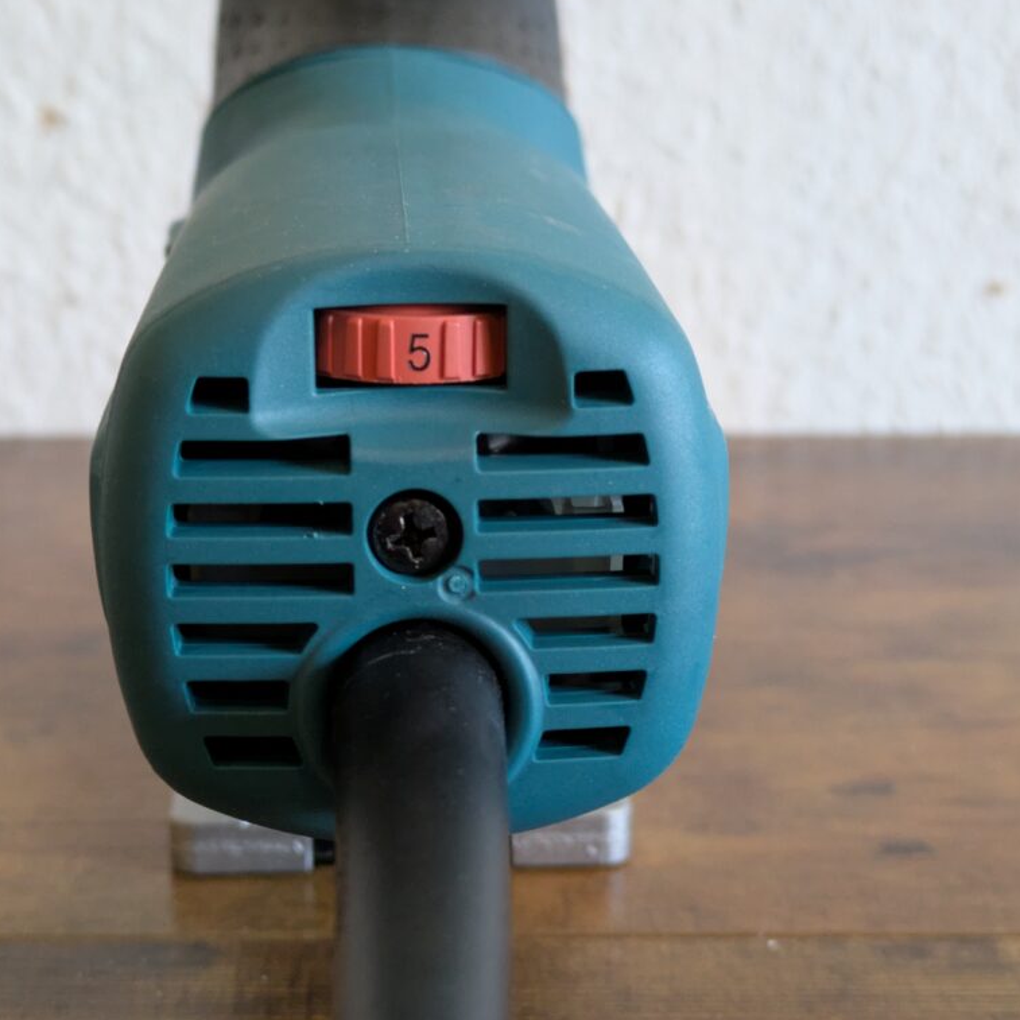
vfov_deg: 28.2
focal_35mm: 61
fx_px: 2034
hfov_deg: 28.1
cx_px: 443
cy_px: 506
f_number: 1.89
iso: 411
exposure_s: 1/25
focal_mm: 5.43
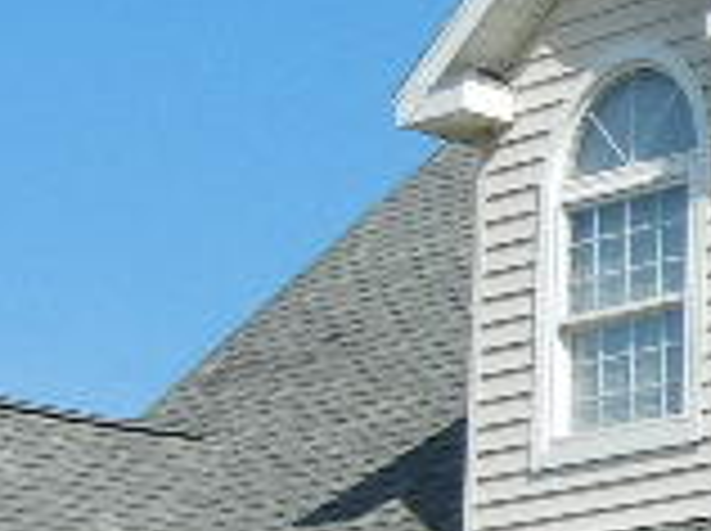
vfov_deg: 7.4
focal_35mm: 195
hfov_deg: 9.6
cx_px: 1282
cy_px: 886
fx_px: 3999
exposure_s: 1/505
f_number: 7
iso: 160
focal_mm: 5.4
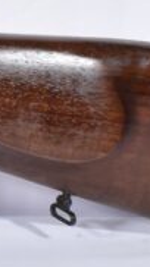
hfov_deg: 4.7
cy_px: 41
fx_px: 1542
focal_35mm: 217
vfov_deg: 9.9
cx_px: -610
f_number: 5
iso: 640
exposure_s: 1/25
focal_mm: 21
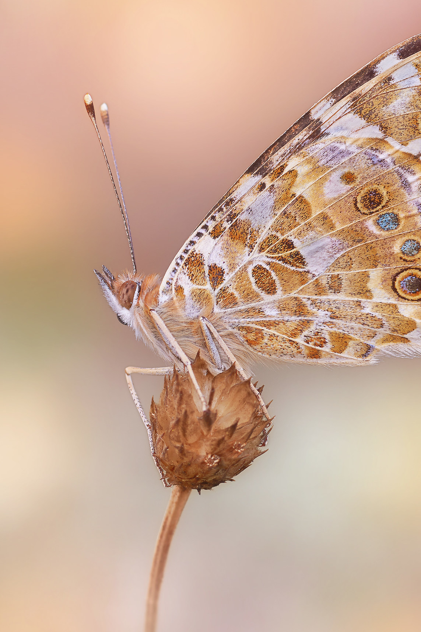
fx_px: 3683
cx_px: 250
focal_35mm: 210
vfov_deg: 9.8
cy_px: 368
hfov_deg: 6.5
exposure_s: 1/13
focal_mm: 100
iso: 200
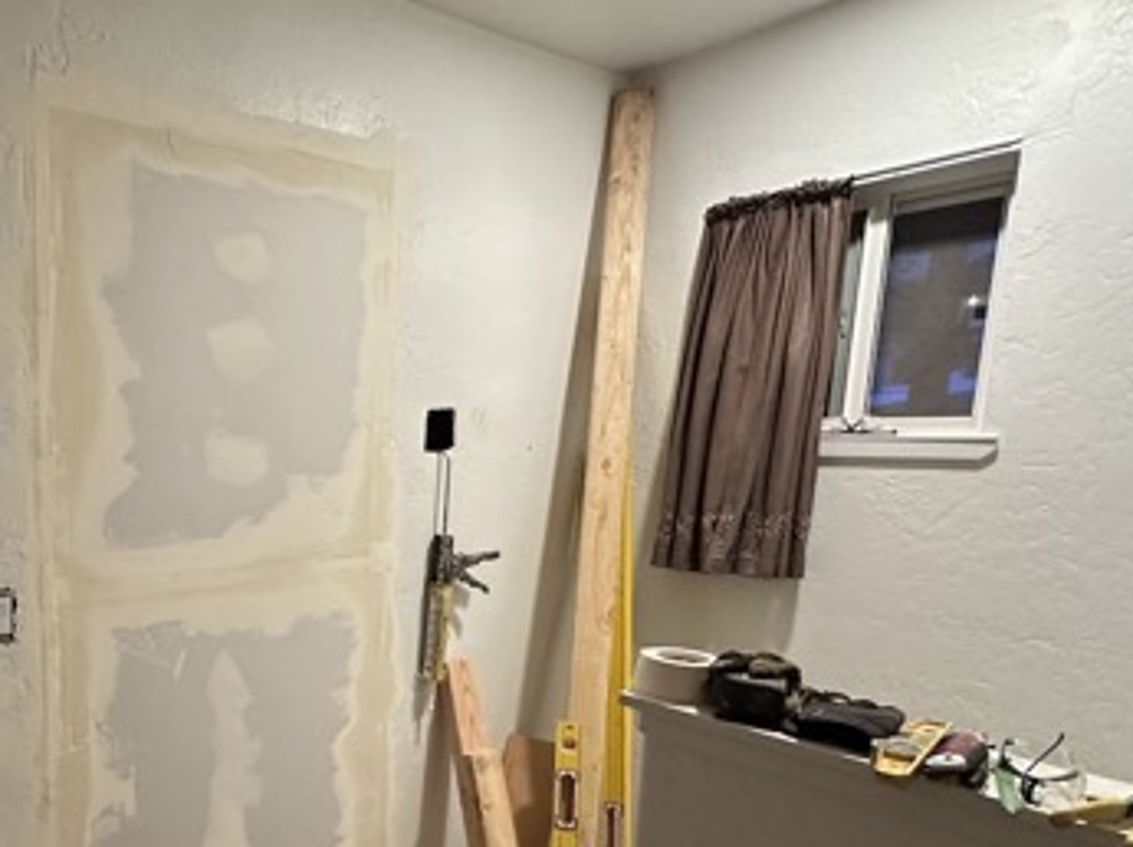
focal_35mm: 26
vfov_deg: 52.0
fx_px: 850
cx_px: 181
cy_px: 565
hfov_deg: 60.2
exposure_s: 1/60
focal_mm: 2.22
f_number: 2.2
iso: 320
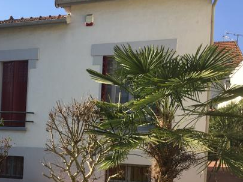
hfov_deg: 42.9
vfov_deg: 33.0
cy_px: 131
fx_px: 302
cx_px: 69
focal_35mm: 43
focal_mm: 4.15
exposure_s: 1/1163
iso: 32
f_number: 2.2
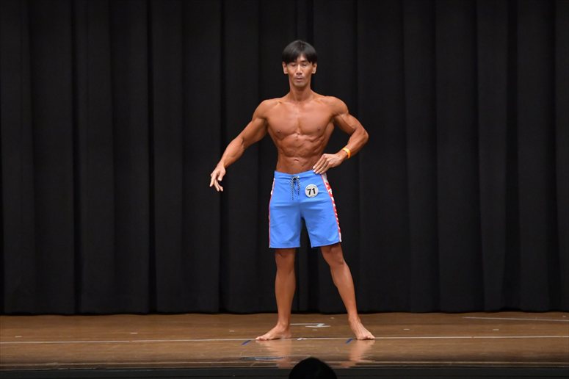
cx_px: 284
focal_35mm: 217
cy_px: 190
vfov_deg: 6.3
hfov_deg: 9.5
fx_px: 3428
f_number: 5.6
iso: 6400
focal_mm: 145
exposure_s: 1/400
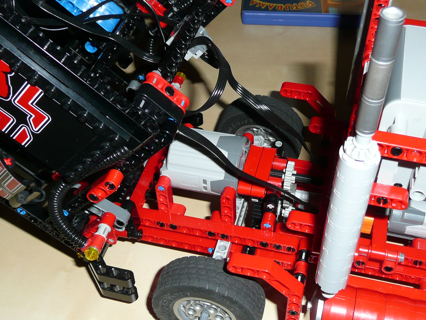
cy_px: 160
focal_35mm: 48
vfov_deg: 30.3
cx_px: 213
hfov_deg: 39.7
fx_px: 591
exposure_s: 1/30
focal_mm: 5.2
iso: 100
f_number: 3.5
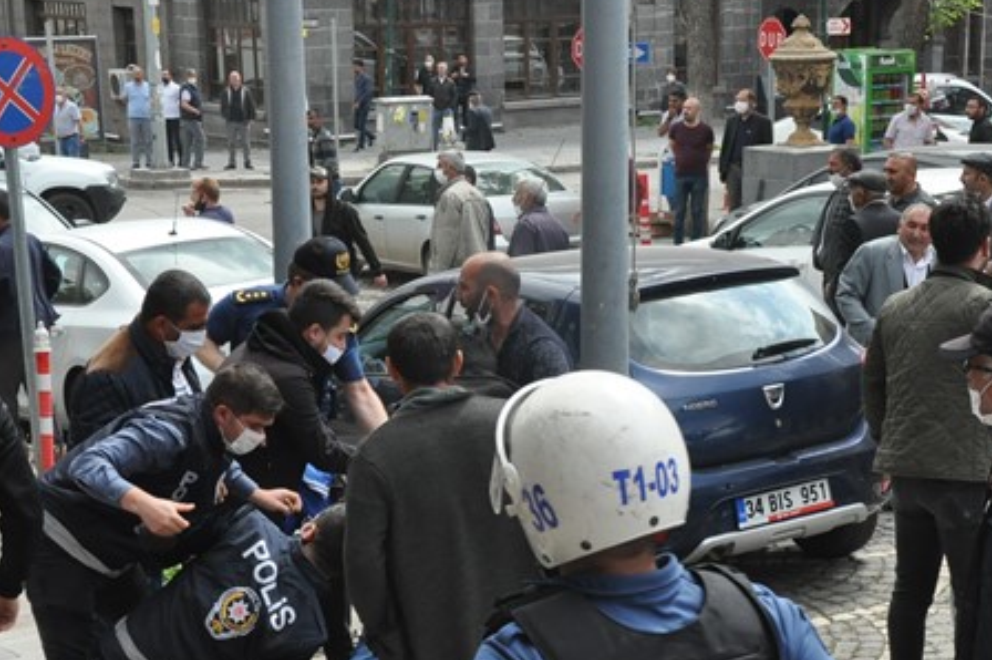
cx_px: 574
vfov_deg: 18.4
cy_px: 410
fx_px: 2038
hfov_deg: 27.3
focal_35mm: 74
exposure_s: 1/500
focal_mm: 34
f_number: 11
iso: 1000
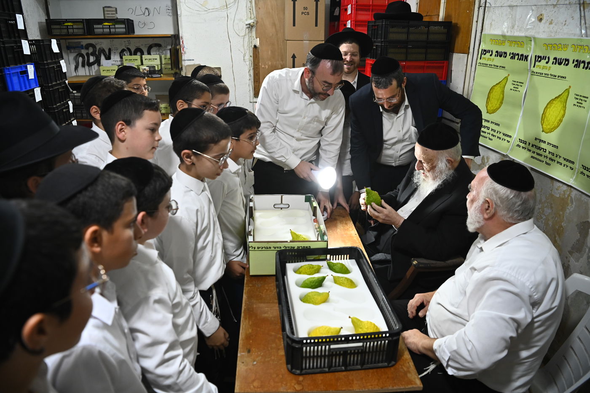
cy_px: 196
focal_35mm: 24
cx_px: 295
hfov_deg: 73.8
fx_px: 393
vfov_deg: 53.1
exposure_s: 1/250
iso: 2000
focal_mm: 24
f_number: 4
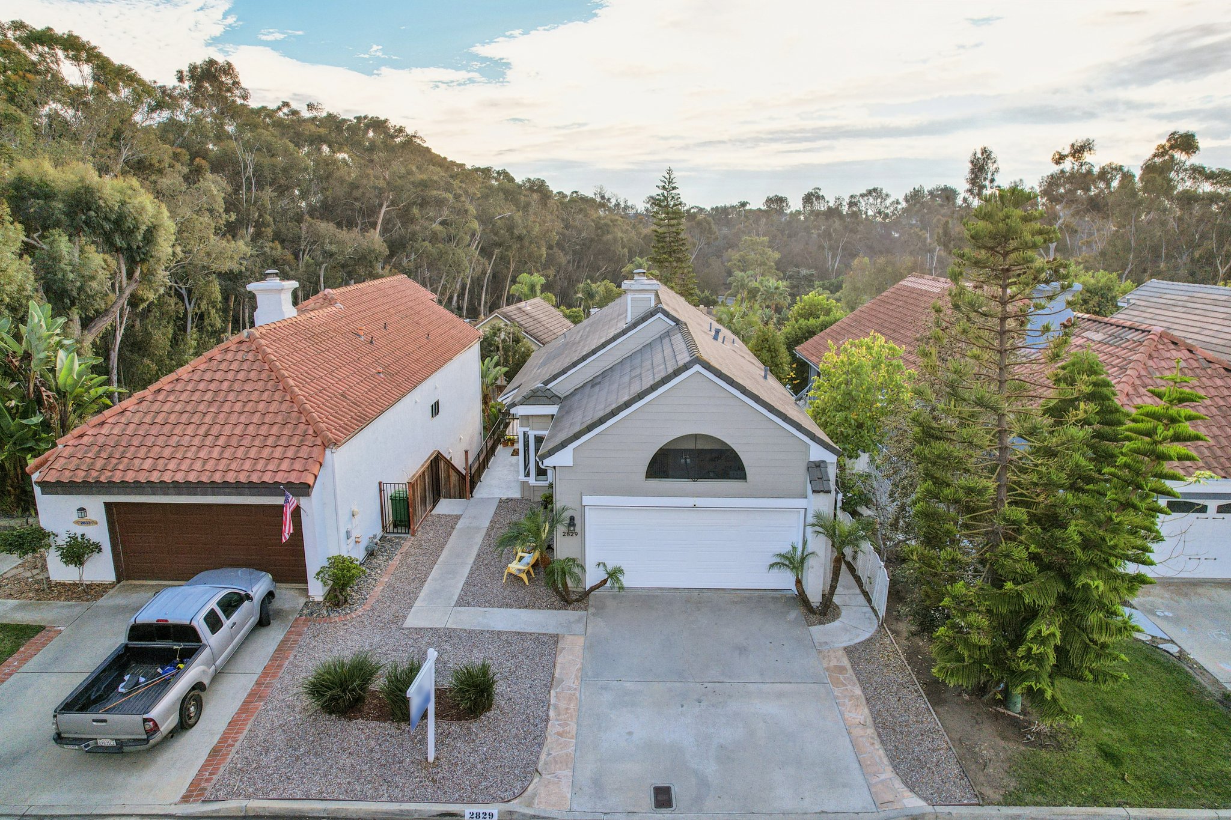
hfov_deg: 78.6
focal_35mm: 22
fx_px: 752
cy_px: 410
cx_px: 616
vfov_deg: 57.2
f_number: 2.8
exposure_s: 1/730
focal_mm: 8.4
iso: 110
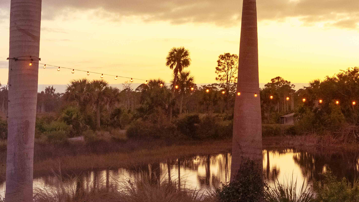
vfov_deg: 13.3
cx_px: 330
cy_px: -31
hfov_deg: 23.2
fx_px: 847
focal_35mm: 89
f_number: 13
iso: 1600
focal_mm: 40
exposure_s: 1/60
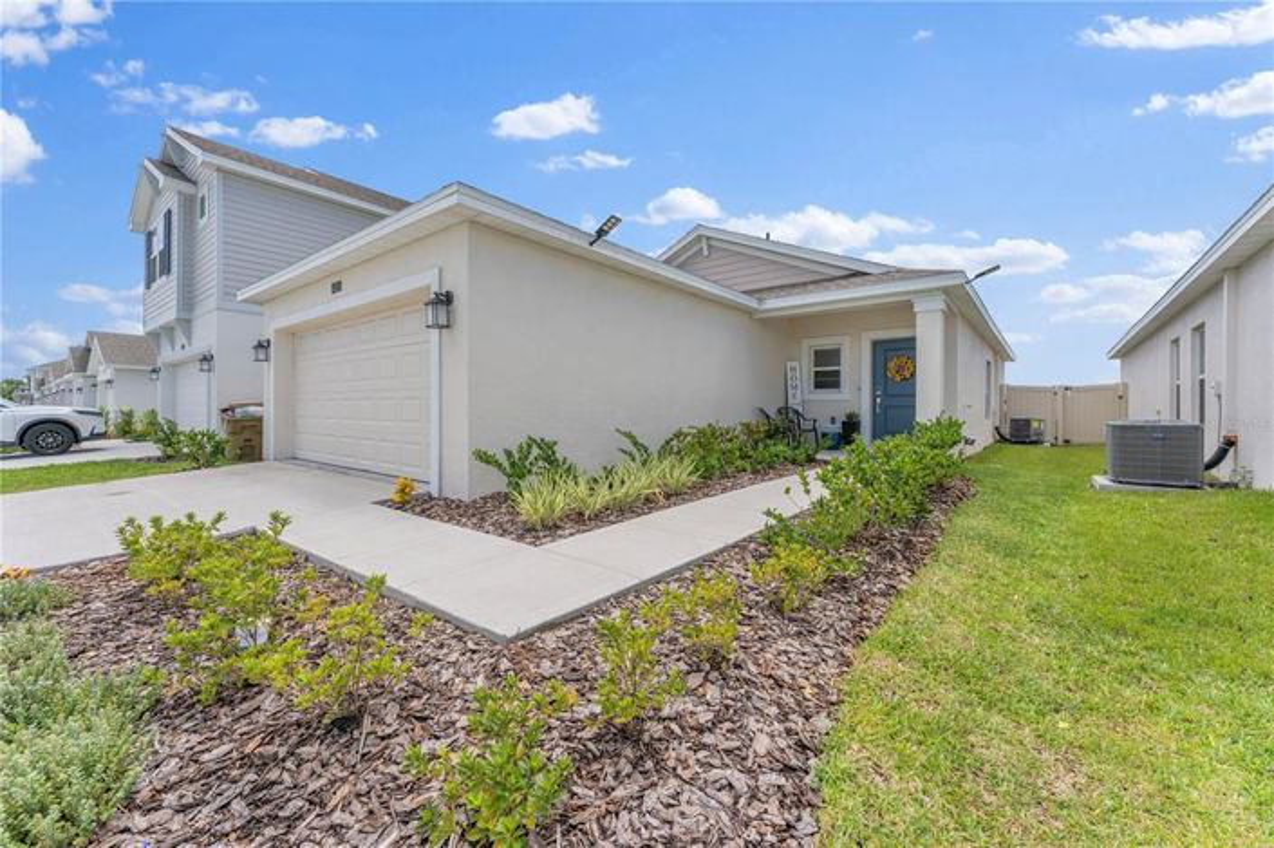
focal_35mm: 14
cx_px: 637
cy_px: 424
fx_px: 495
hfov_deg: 104.3
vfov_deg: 81.1
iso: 320
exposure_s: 1/800
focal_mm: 14
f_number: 8
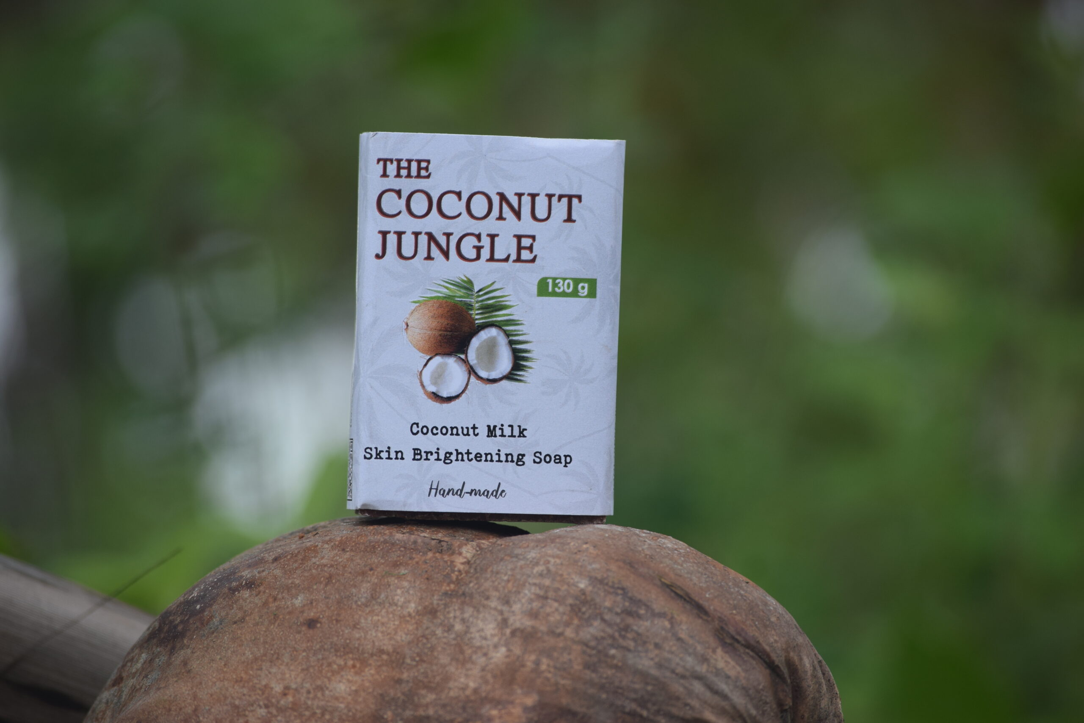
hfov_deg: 10.2
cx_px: 542
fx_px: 6097
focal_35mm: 202
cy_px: 362
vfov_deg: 6.8
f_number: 5.6
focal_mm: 135
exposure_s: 1/500
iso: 220
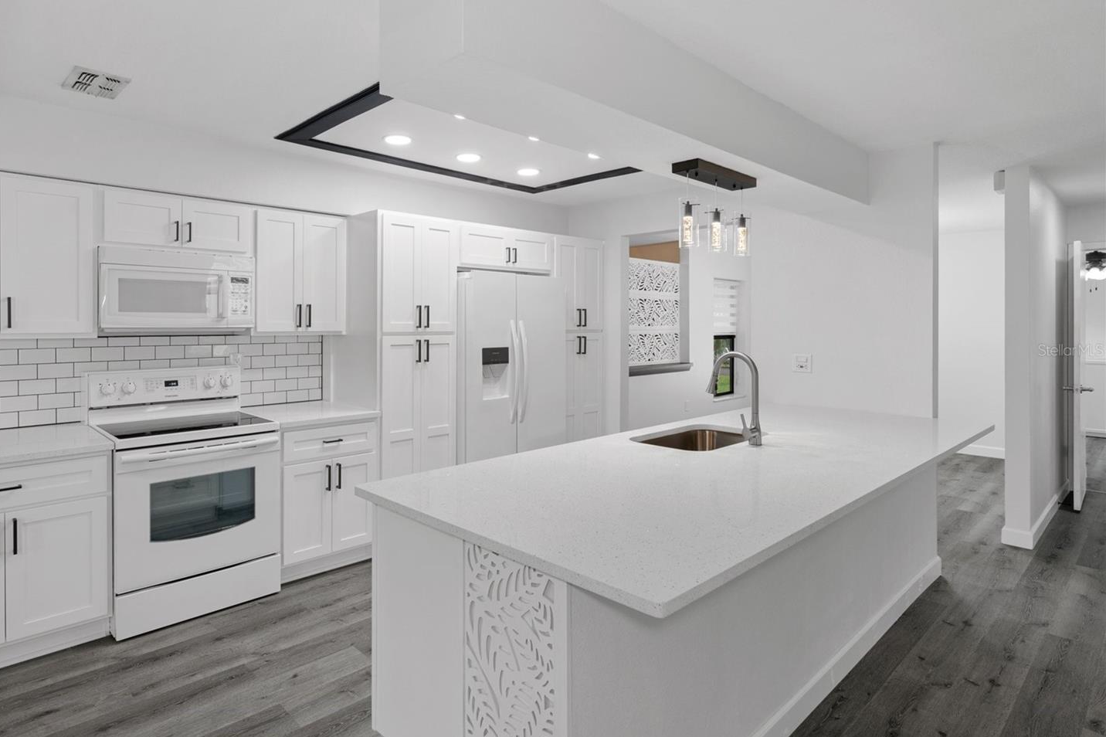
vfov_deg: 64.5
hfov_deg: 86.6
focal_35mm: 19
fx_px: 584
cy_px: 350
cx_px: 489
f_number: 8
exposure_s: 1/2.5
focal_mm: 17
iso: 320
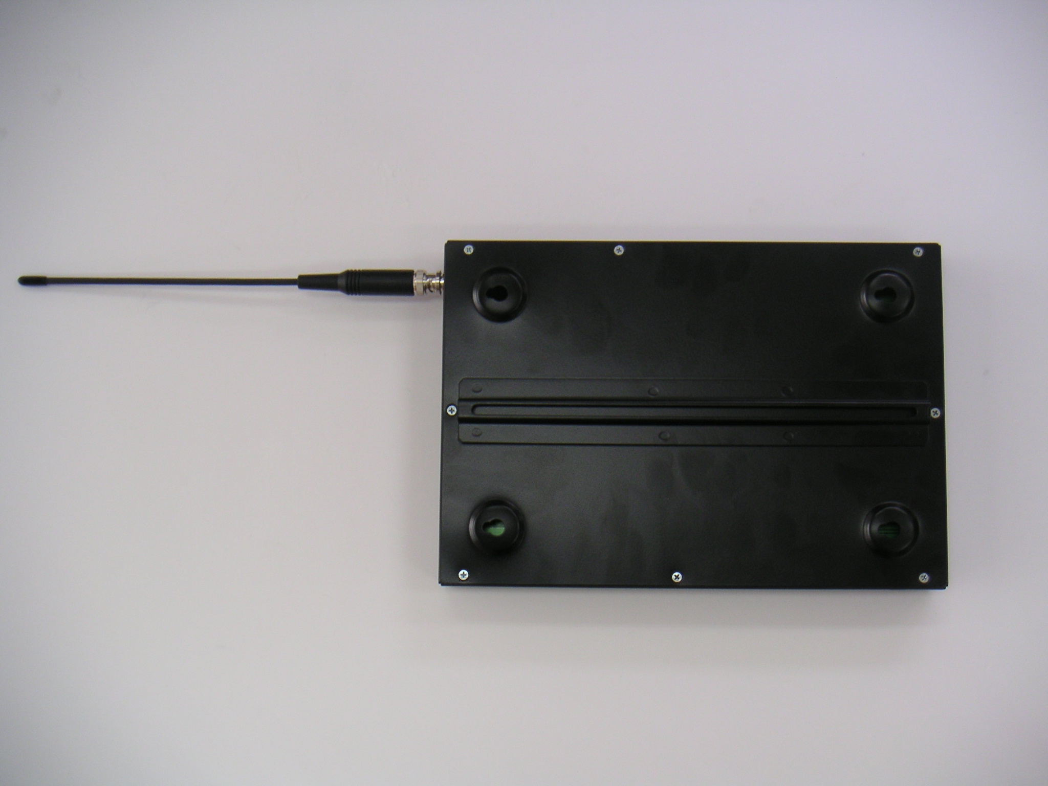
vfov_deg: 32.9
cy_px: 393
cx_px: 524
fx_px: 1332
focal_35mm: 44
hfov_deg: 42.9
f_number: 2.9
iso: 64
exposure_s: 1/45
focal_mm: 6.8
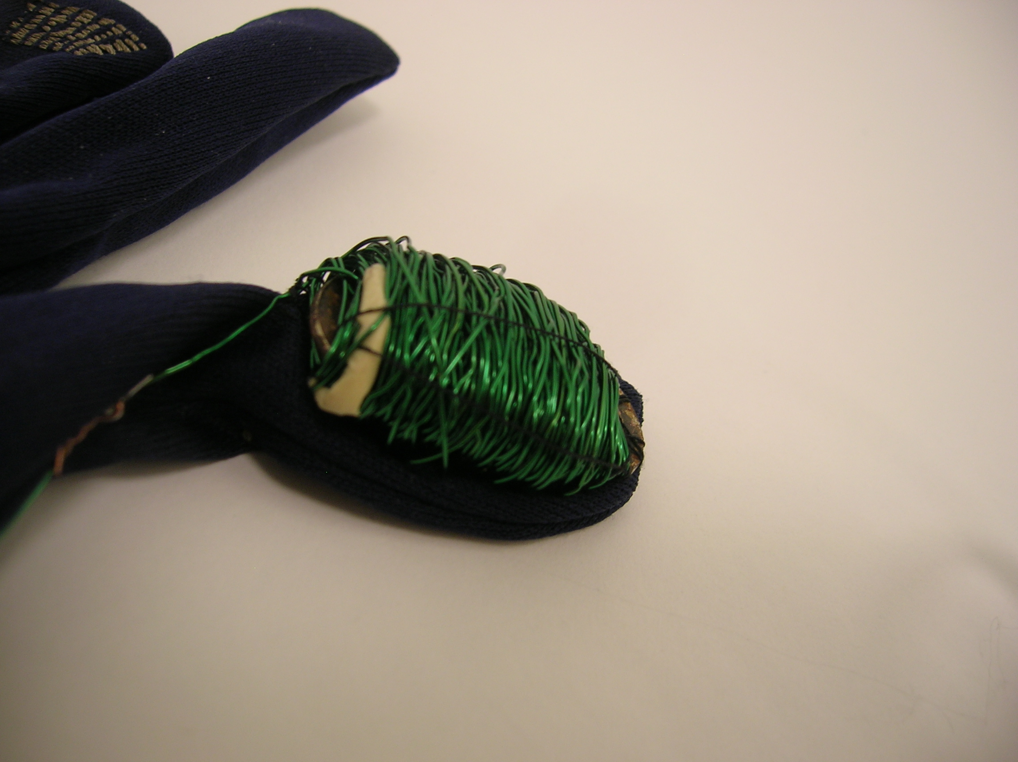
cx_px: 509
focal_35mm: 34
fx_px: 999
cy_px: 381
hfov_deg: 54.0
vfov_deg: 41.7
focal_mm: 5.7
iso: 50
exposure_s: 1/14
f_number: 2.9
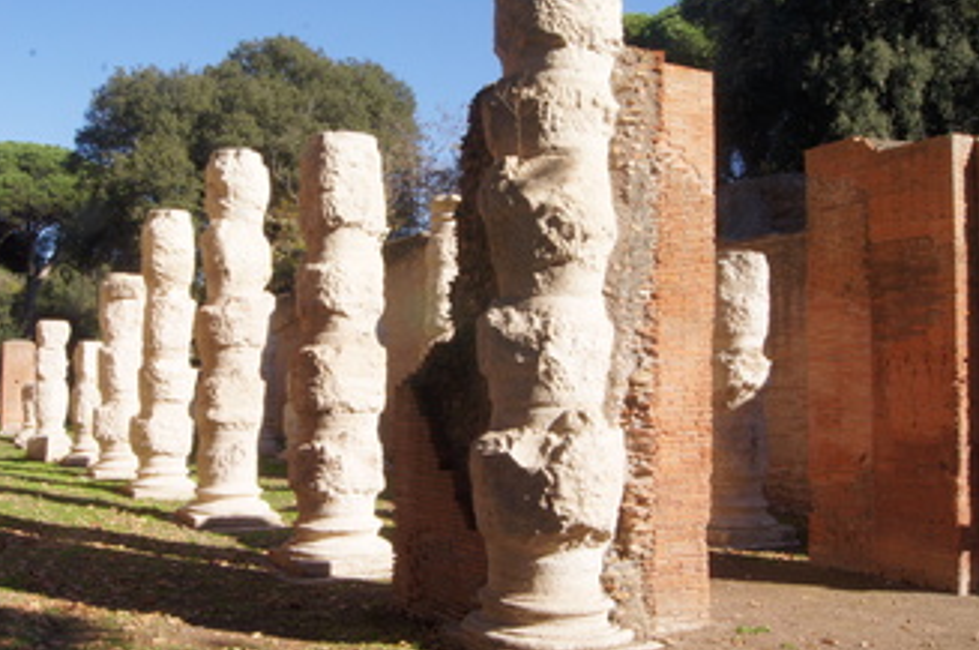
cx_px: 424
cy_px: 315
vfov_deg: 35.8
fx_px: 1005
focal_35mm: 37
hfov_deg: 51.8
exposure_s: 1/30
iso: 200
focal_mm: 20
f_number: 22
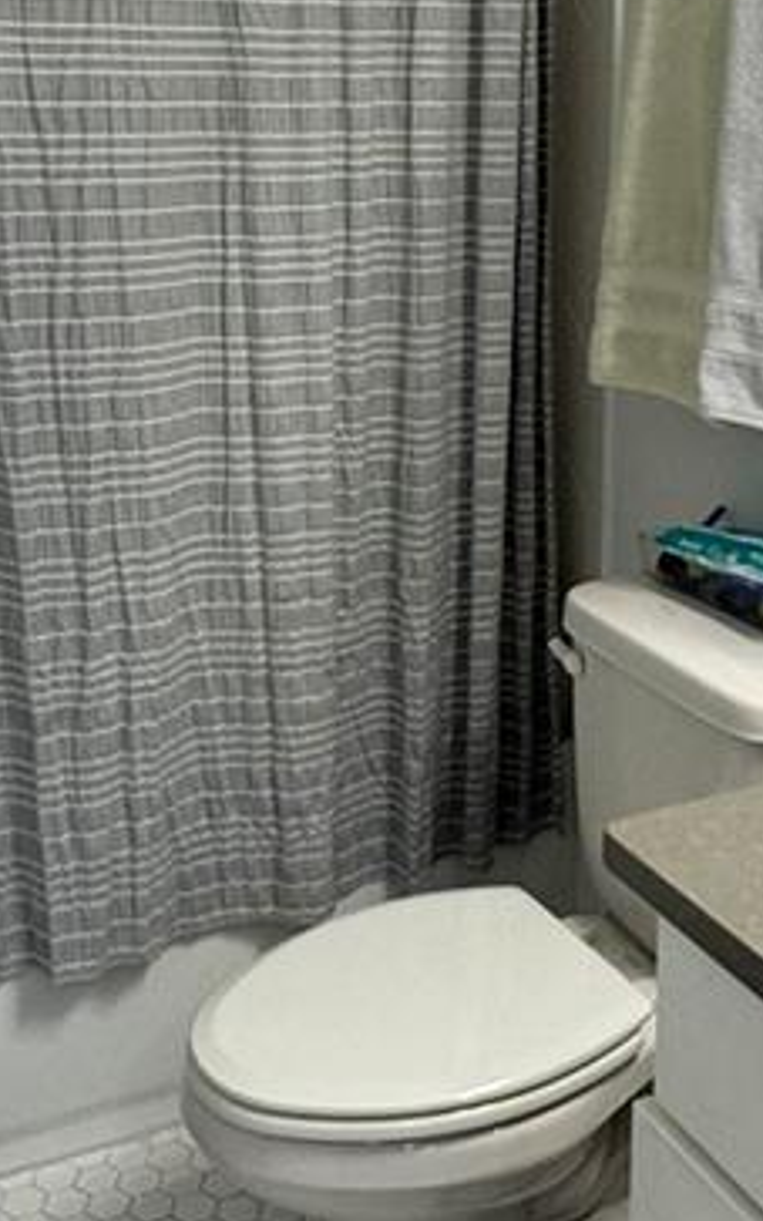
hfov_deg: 26.3
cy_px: 296
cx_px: 474
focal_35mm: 49
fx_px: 1630
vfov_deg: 39.8
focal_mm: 2.22
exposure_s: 1/120
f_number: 2.2
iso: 160
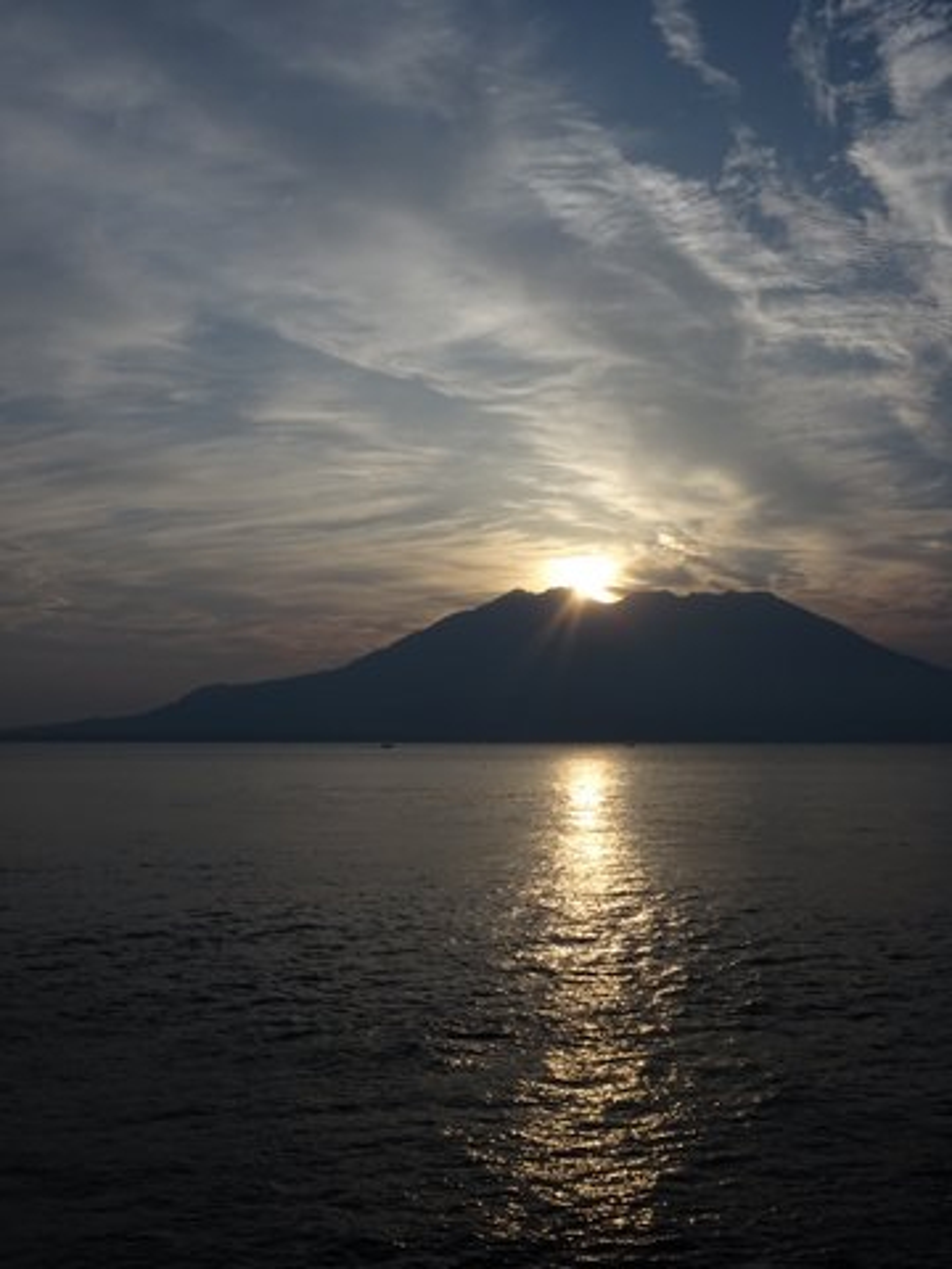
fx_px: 1283
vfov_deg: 52.6
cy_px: 634
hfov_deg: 40.7
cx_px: 476
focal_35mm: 35
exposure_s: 1/2000
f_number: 4
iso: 80
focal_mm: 5.98
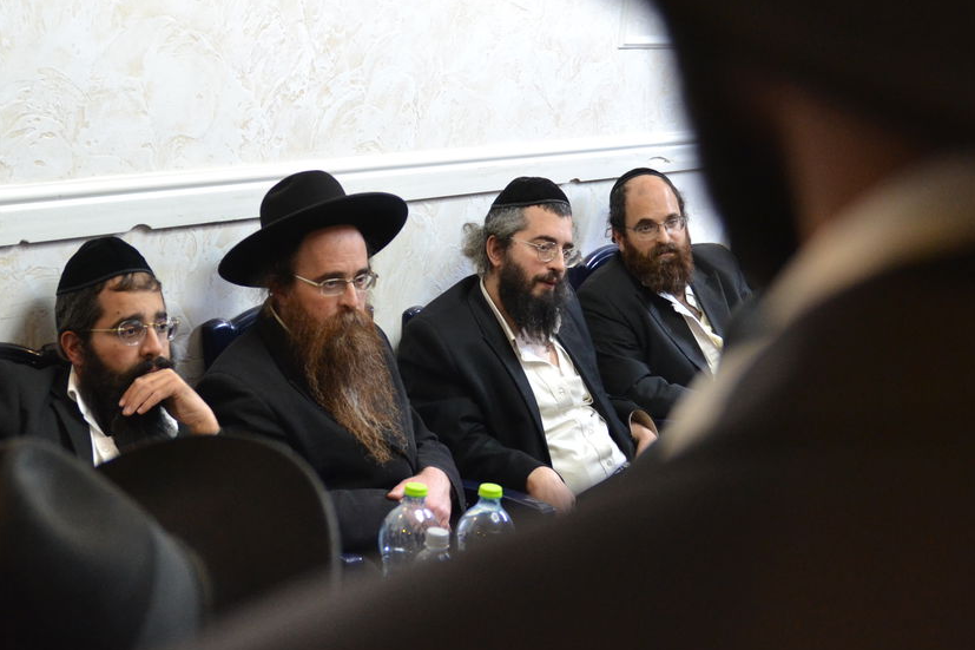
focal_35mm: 66
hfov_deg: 30.4
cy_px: 273
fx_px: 1787
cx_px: 388
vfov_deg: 20.6
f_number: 2.8
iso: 800
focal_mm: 26
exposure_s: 1/60
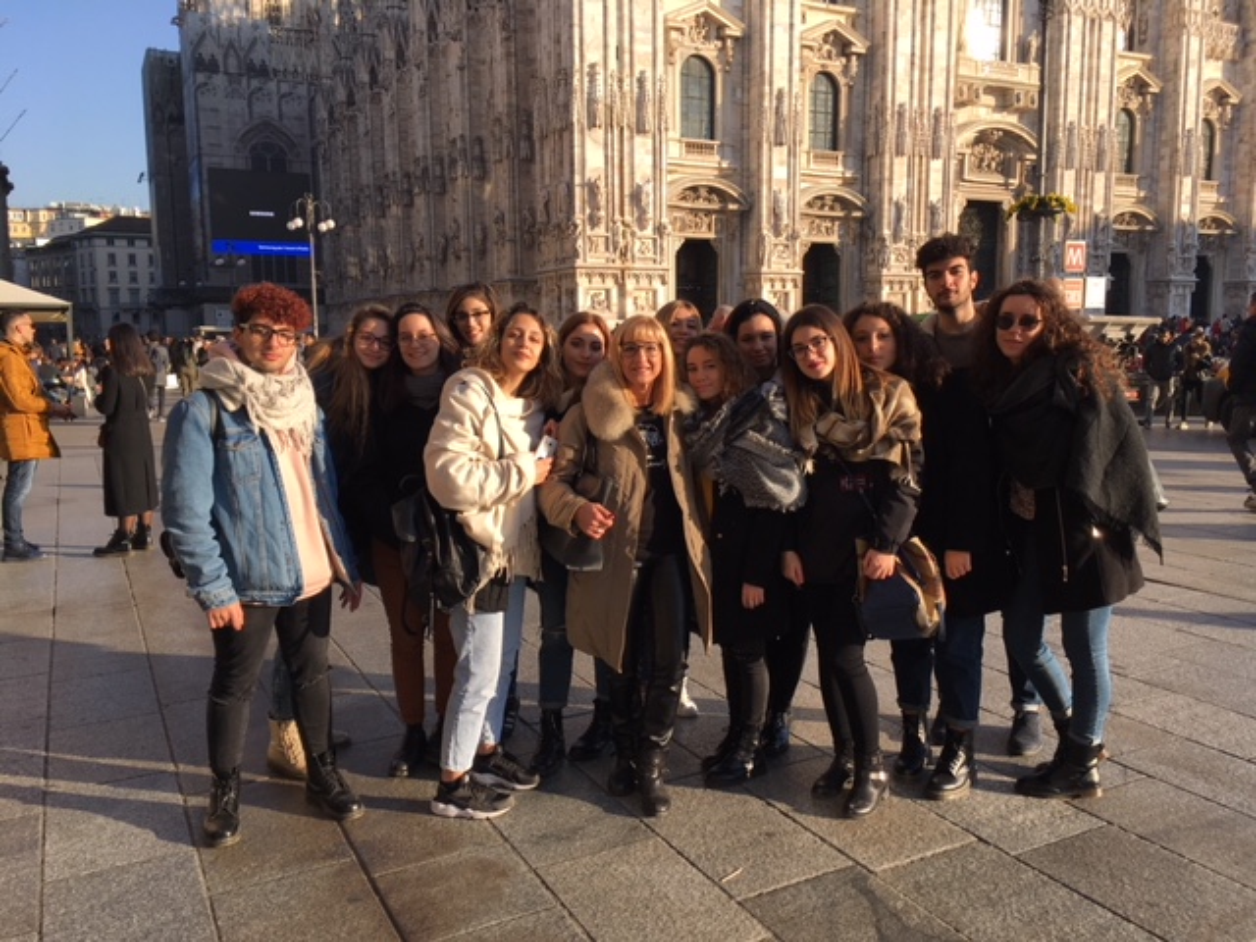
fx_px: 1052
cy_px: 471
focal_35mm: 29
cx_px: 628
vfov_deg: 48.2
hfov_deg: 61.7
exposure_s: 1/725
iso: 25
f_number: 2.2
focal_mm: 4.15
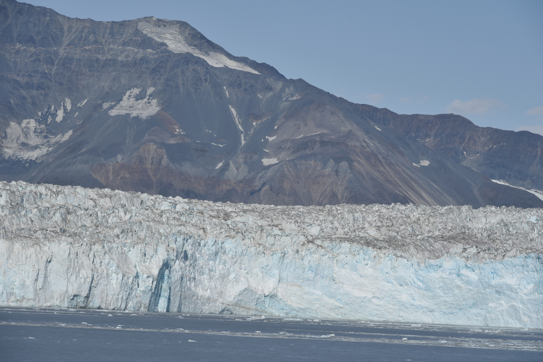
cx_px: 272
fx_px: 2565
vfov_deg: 8.1
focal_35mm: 170
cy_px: 181
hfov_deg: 12.1
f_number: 11
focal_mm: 170
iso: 100
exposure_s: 1/500
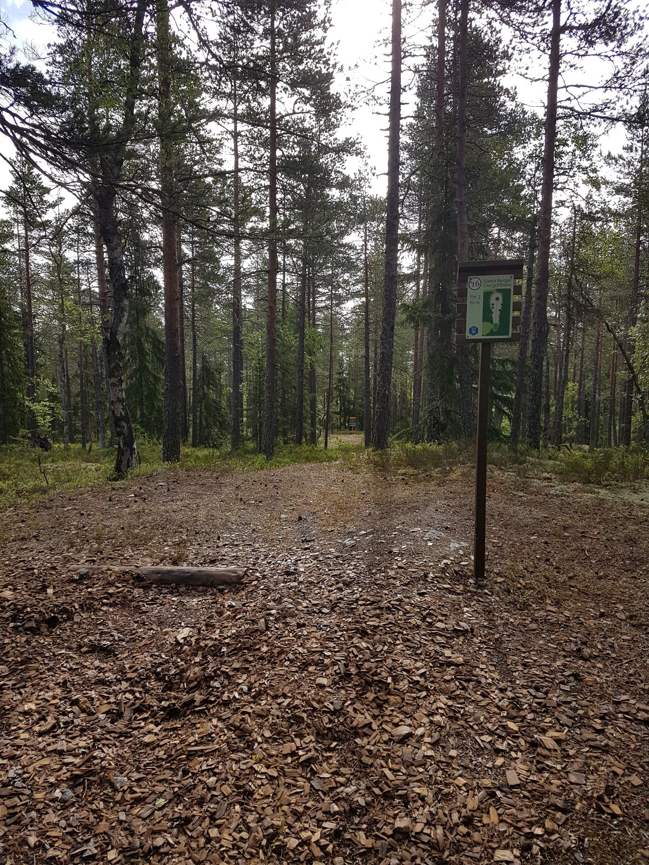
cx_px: 324
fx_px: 650
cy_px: 432
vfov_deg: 67.3
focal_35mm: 26
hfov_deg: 53.1
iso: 40
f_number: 1.7
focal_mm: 4.2
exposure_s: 1/1232
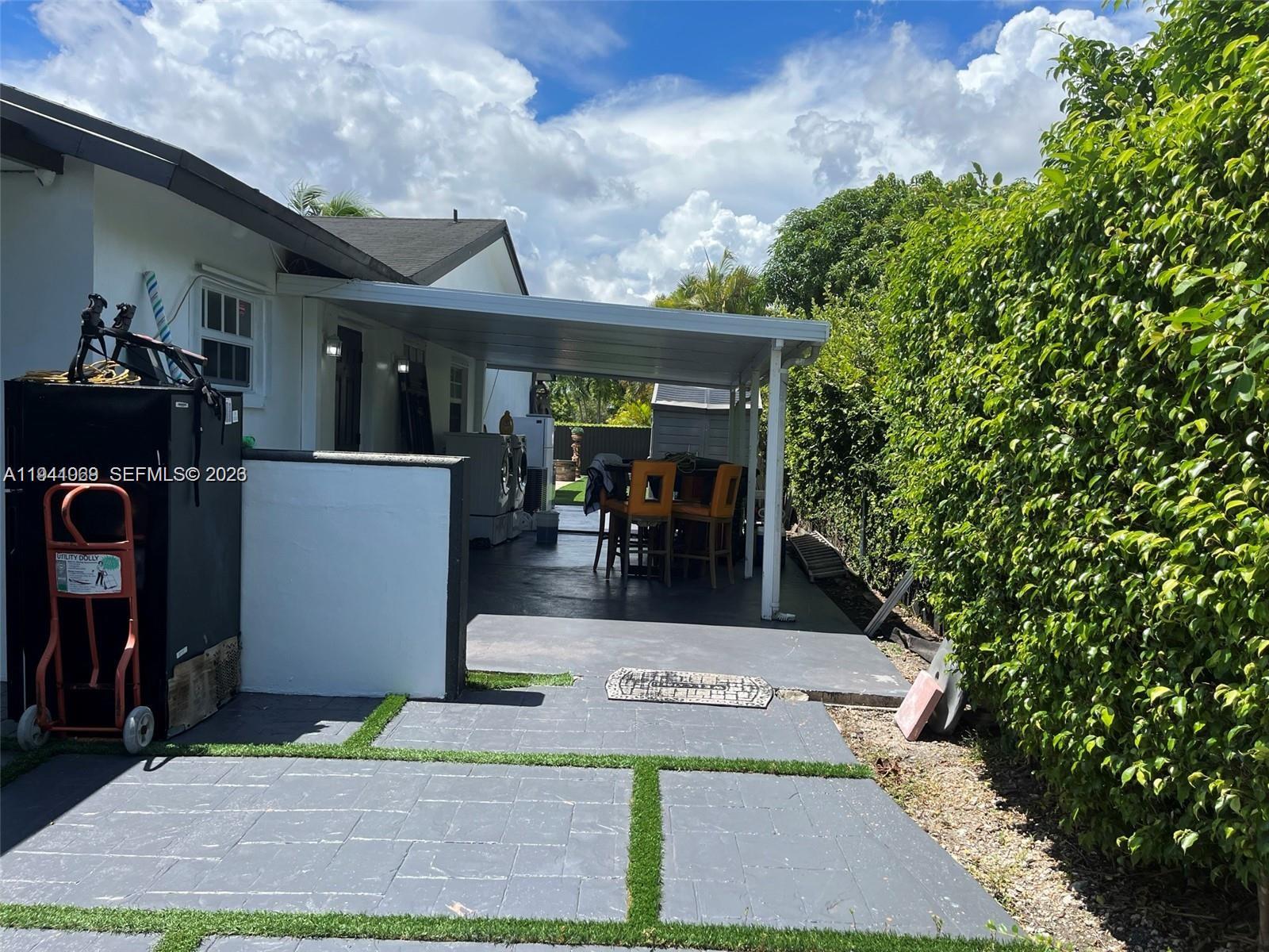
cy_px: 476
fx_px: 953
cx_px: 634
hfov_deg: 67.3
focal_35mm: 26
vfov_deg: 53.1
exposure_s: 1/3413
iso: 50
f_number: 1.6
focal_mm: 5.1
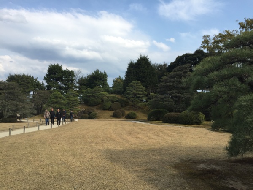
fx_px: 212
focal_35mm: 29
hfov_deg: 61.7
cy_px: 95
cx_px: 126
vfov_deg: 48.2
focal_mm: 4.15
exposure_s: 1/1236
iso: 32
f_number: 2.2
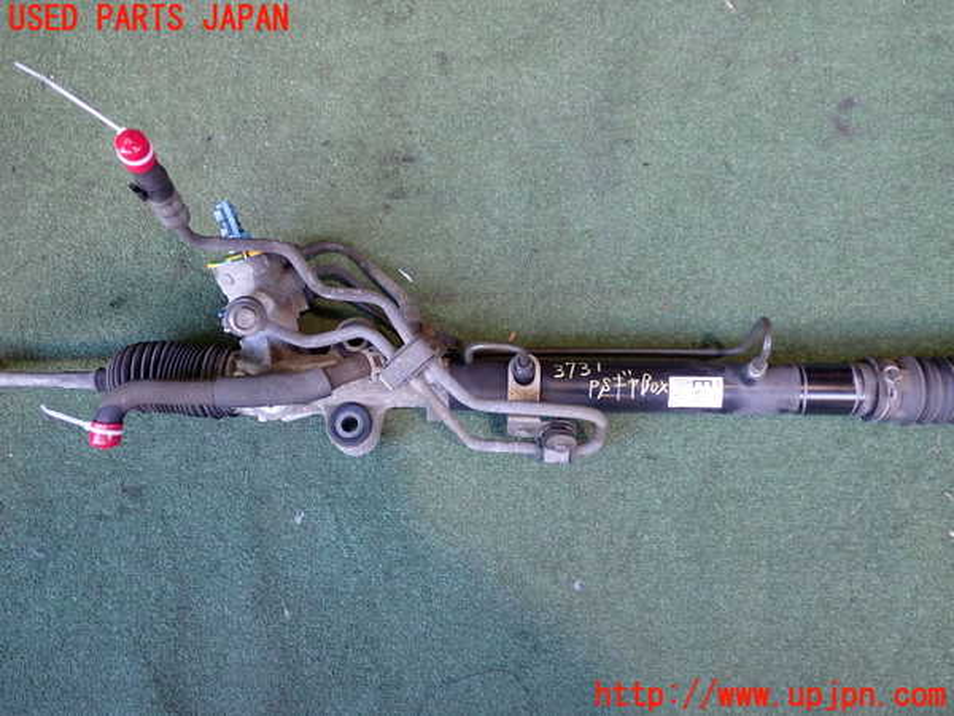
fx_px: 827
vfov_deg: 46.8
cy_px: 358
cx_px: 477
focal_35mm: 30
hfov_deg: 60.0
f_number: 2.3
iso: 200
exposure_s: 1/40
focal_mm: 5.4
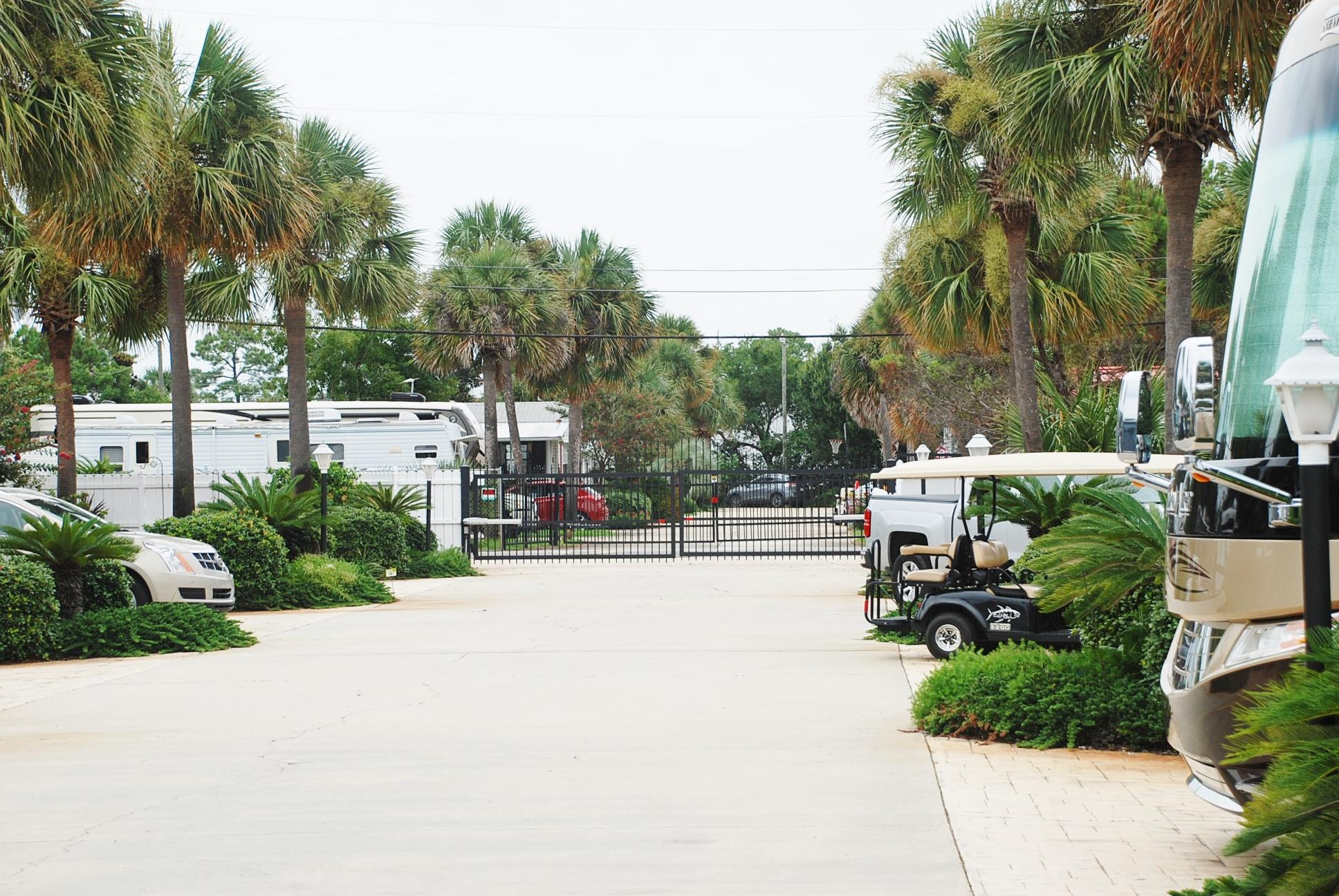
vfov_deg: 17.5
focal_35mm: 78
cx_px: 670
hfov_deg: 26.0
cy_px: 448
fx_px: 2905
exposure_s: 1/200
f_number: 7.1
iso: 100
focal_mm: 52
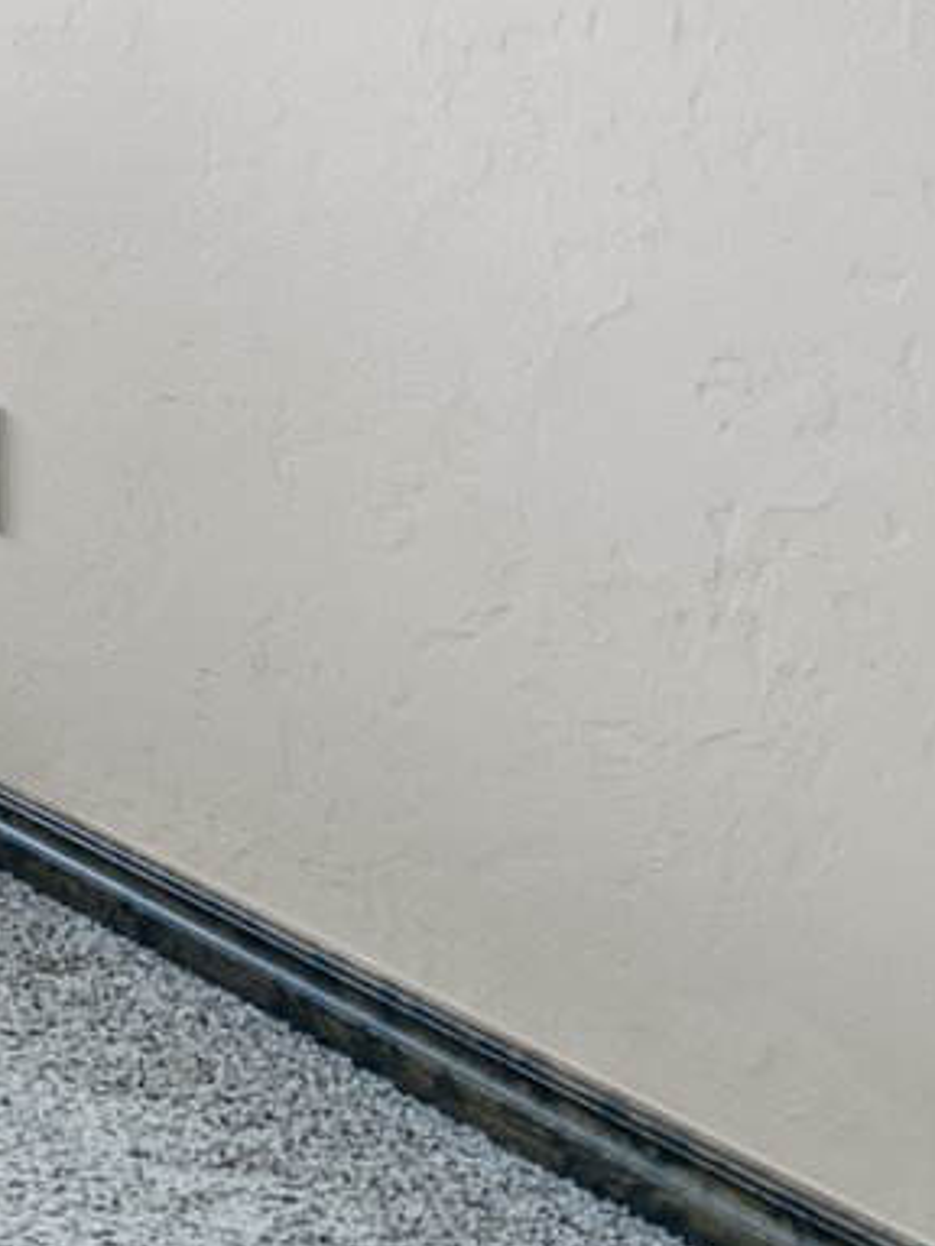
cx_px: -2221
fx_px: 2953
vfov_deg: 21.9
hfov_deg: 10.0
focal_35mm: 82
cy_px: -282
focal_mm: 16
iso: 200
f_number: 7.1
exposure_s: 1/6
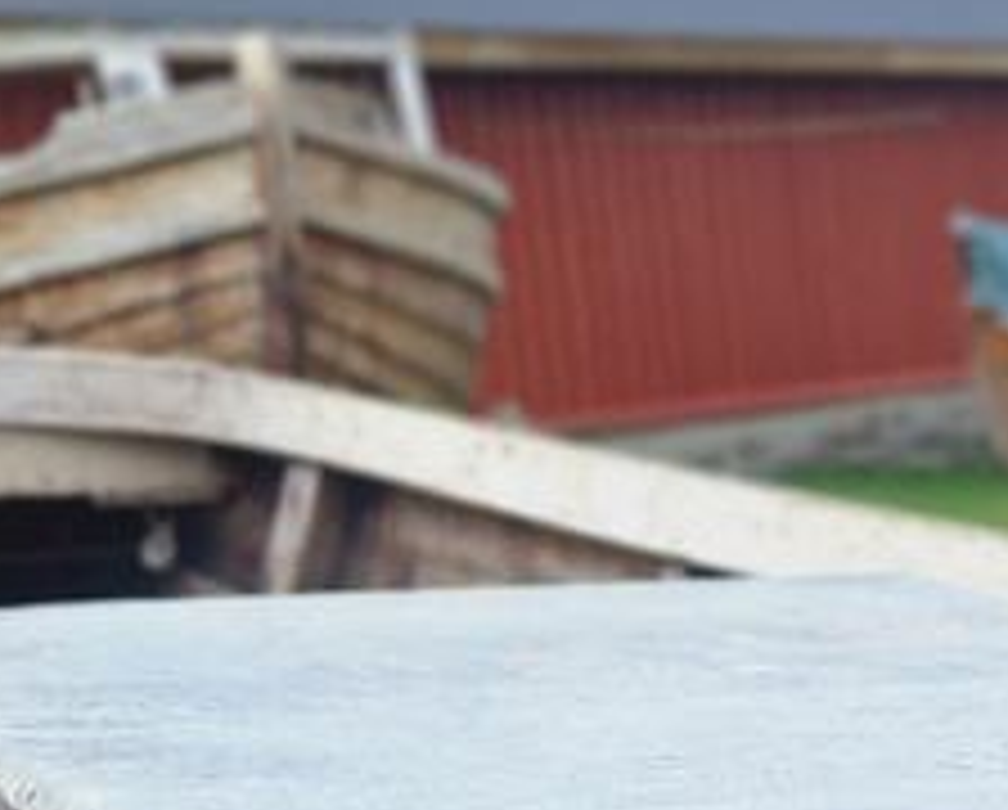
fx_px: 3586
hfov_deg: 15.4
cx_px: 1197
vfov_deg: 12.4
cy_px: 1134
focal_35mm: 120
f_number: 1.8
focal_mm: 5.4
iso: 50
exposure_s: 1/283
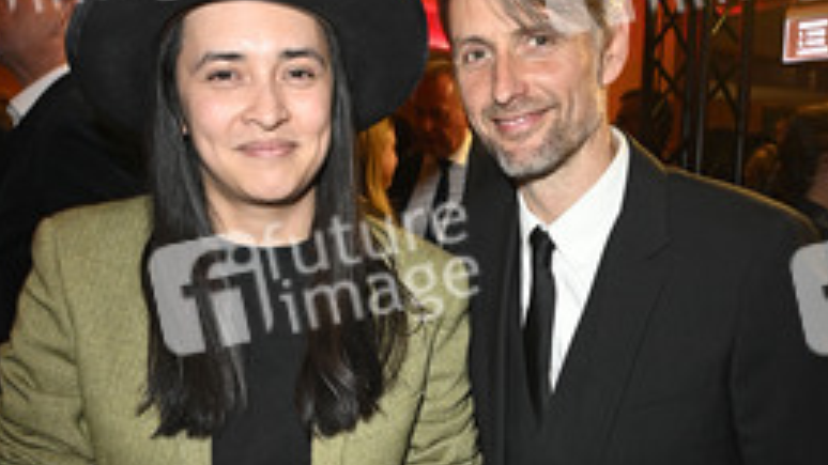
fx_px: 856
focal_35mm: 39
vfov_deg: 28.9
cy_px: 439
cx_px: 408
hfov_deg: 51.6
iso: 3200
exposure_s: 1/25
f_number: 5.6
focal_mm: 24
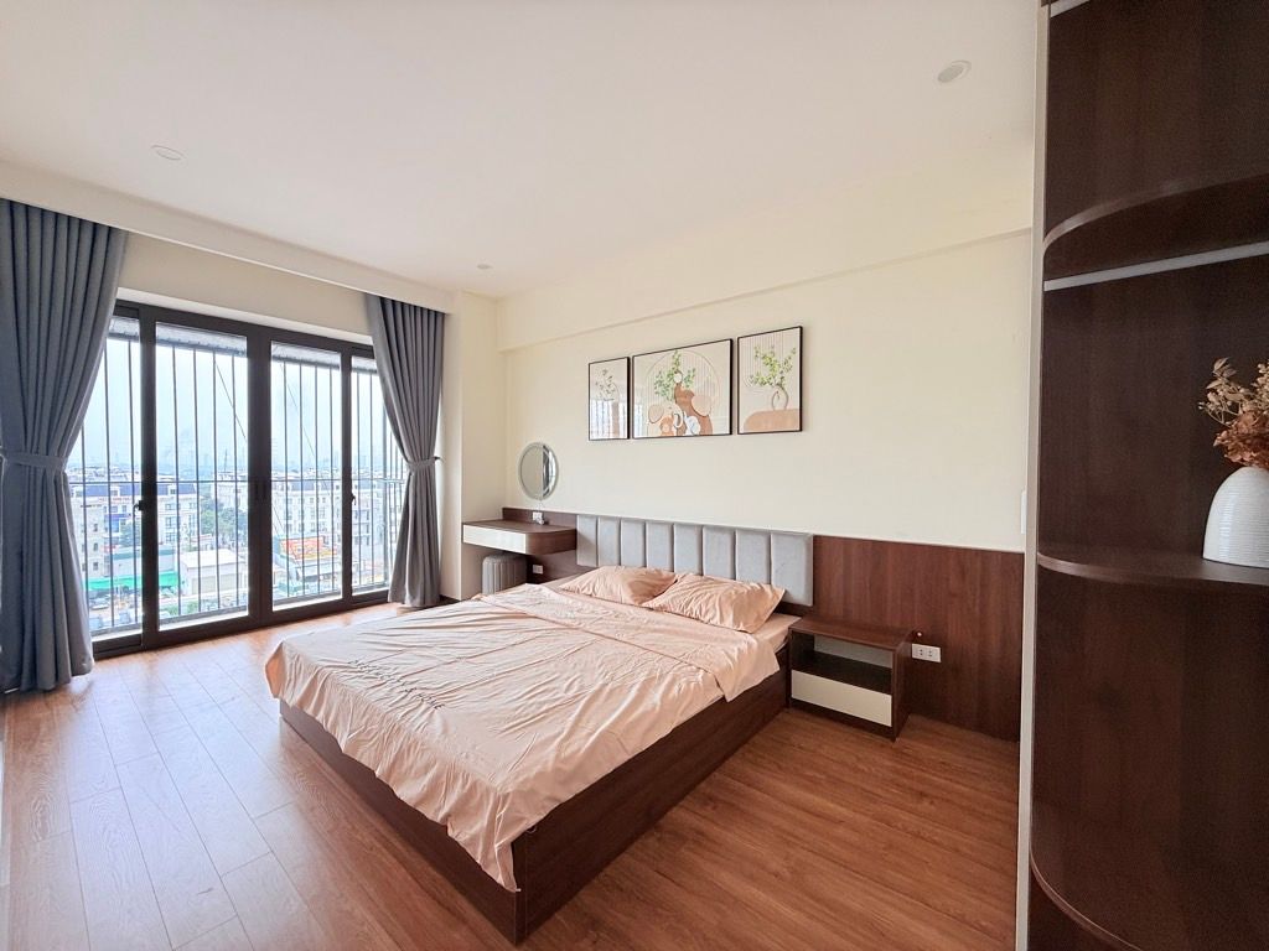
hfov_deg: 102.1
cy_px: 476
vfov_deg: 85.7
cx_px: 634
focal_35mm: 14
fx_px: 513
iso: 80
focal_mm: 2.22
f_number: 2.2
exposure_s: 1/99
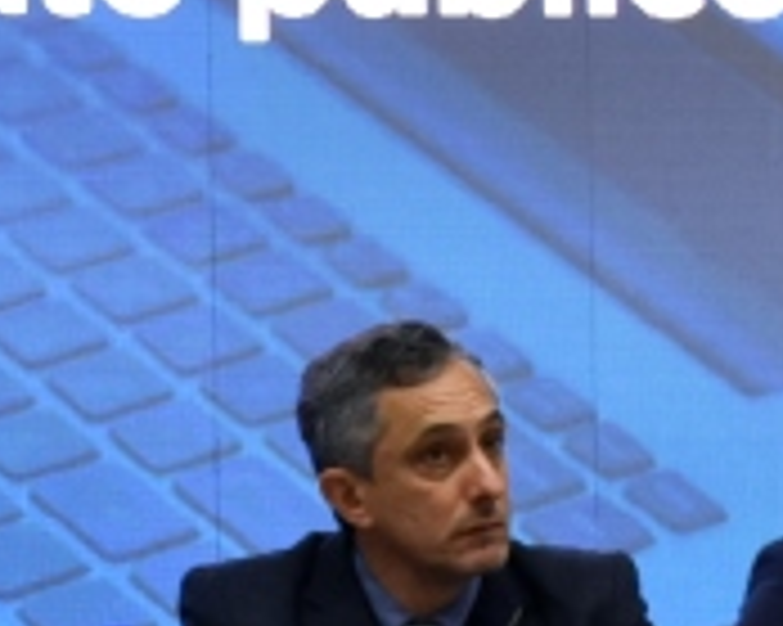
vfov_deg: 6.2
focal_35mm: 249
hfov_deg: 7.7
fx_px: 5767
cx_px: 112
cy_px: 547
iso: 800
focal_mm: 30
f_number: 4.5
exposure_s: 1/80
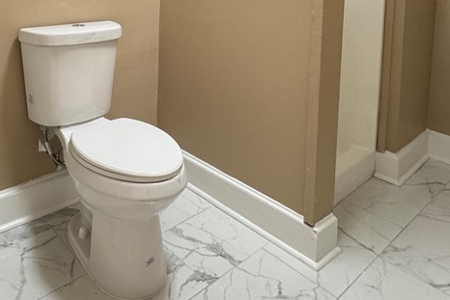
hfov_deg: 57.4
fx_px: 400
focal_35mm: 32
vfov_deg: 36.5
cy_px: -8
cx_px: 149
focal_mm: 2.22
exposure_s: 1/60
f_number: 2.2
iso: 250
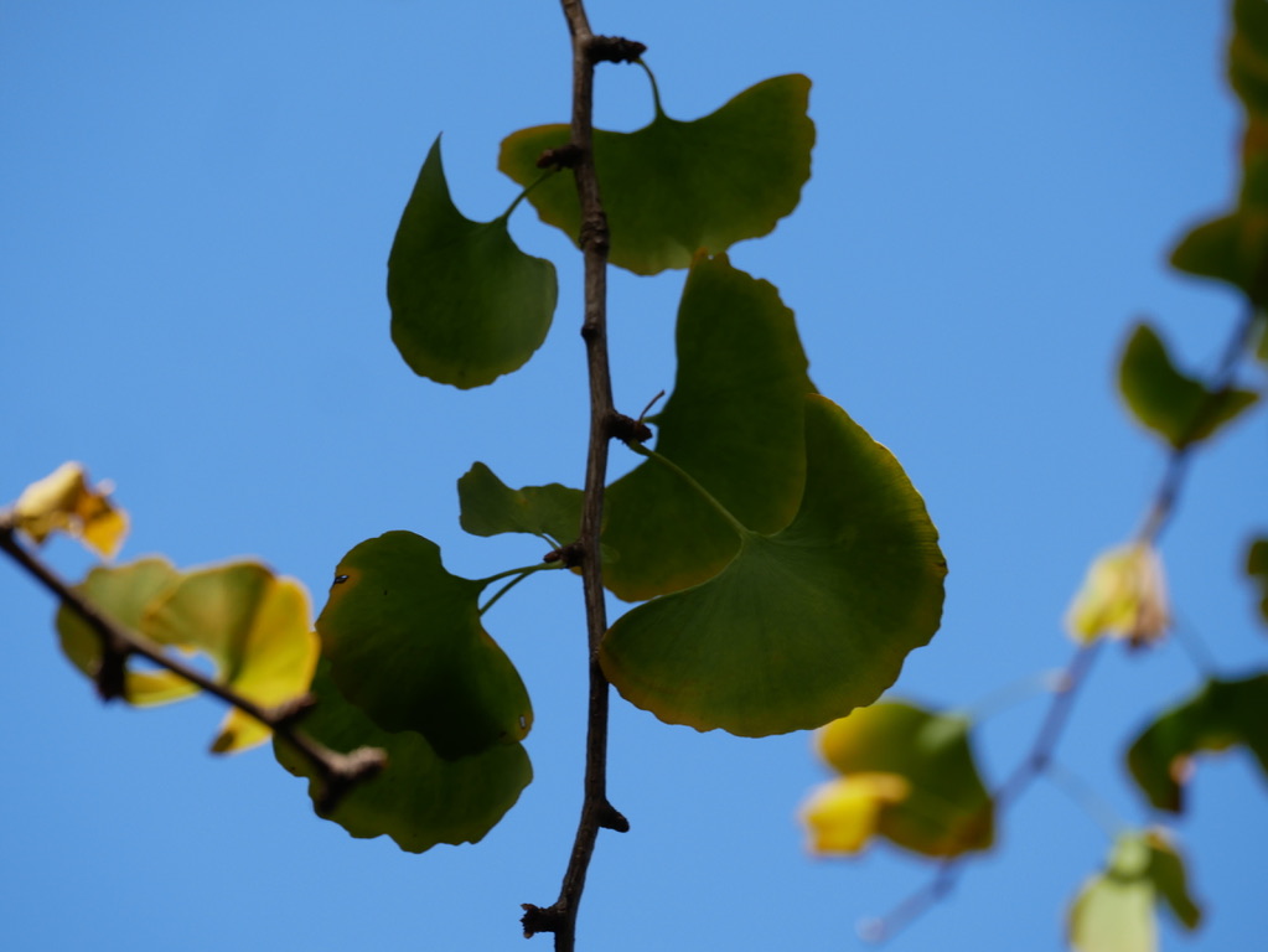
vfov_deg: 9.5
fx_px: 5716
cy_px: 476
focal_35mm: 156
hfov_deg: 12.7
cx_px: 634
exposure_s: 1/400
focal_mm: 78
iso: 200
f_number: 5.6
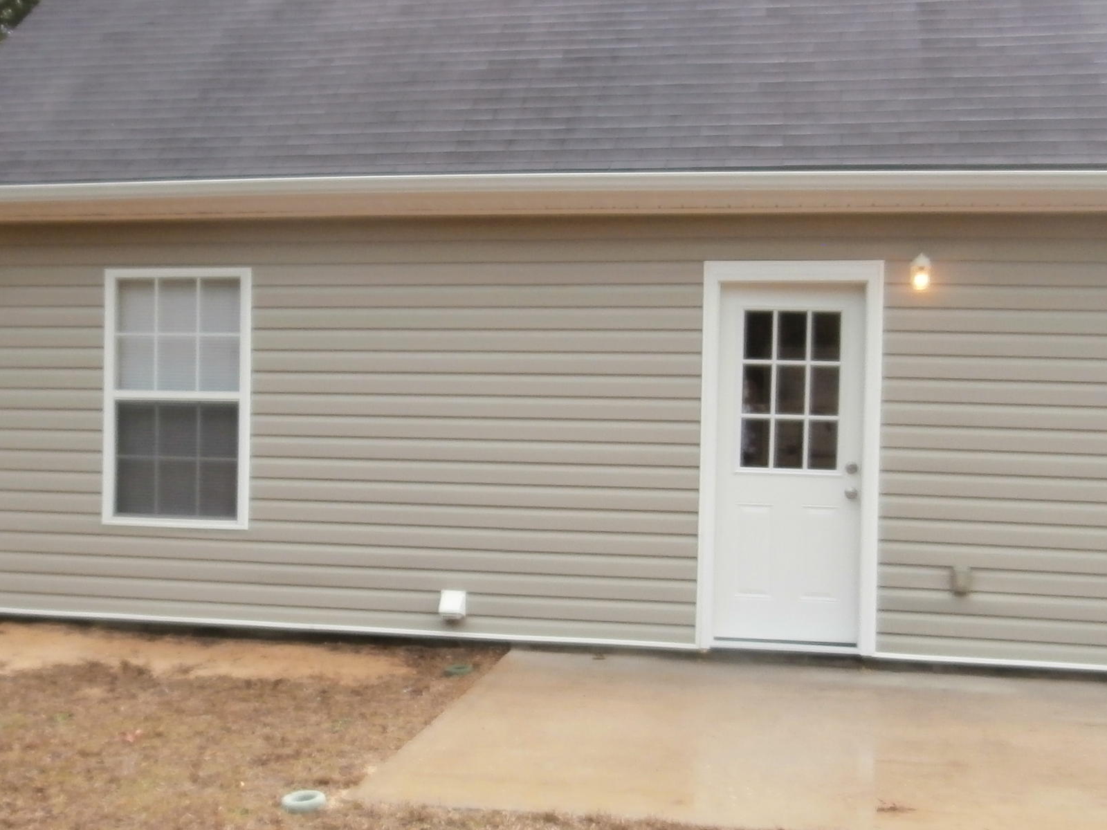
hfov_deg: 42.0
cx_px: 483
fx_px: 1439
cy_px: 396
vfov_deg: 32.2
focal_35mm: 45
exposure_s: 1/250
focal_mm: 4.2
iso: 100
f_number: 3
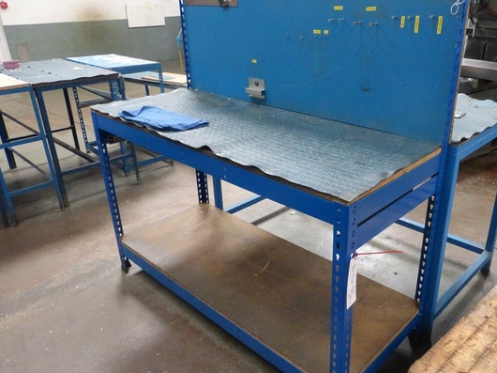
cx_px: 293
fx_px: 416
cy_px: 189
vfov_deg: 48.2
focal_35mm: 29
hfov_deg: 61.3
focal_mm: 4.3
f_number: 3.3
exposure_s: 1/60
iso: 800
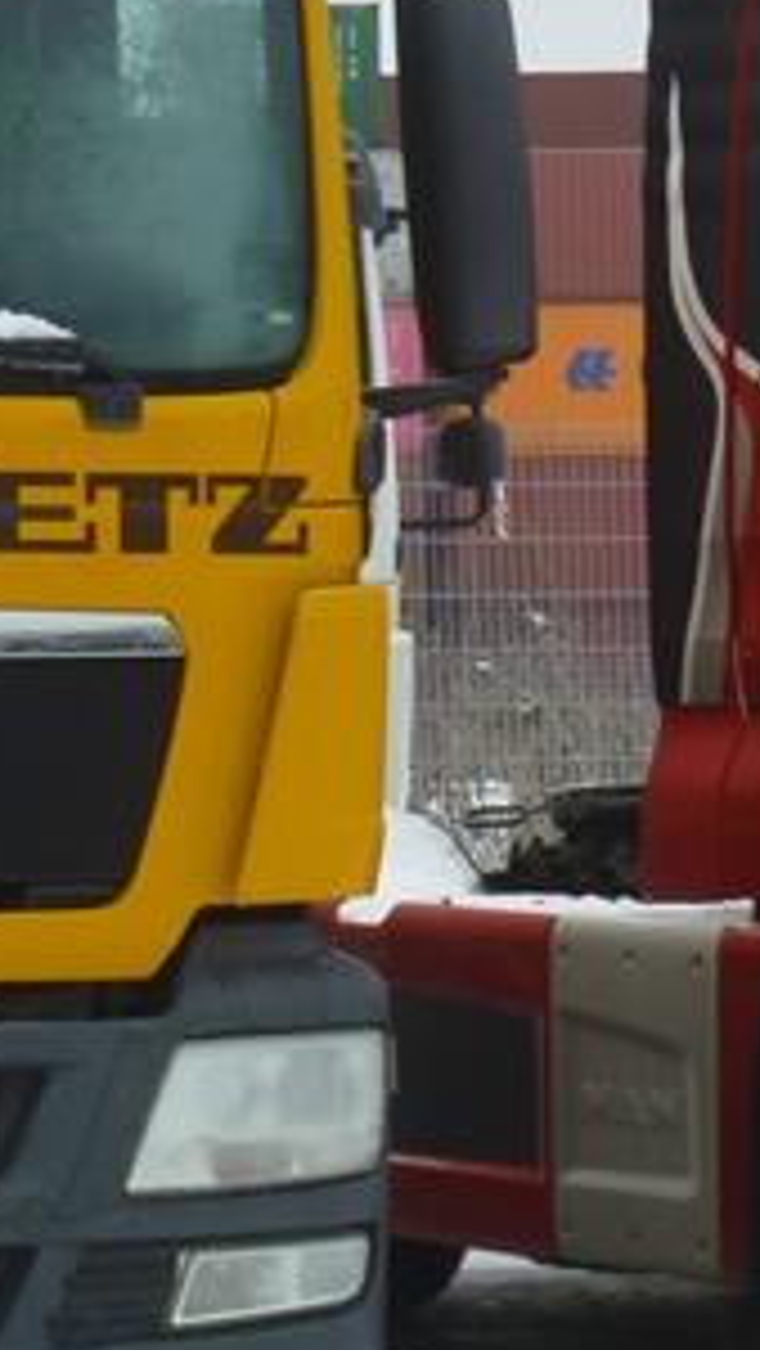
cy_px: 351
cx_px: -823
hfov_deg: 4.1
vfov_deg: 7.3
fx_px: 10593
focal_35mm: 296
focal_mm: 18.2
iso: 125
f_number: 5.3
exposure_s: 1/80
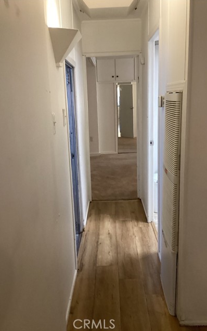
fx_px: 298
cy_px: 165
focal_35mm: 33
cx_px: 105
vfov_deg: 58.1
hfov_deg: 38.3
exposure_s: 1/40
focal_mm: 3.3
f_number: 2.4
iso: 320
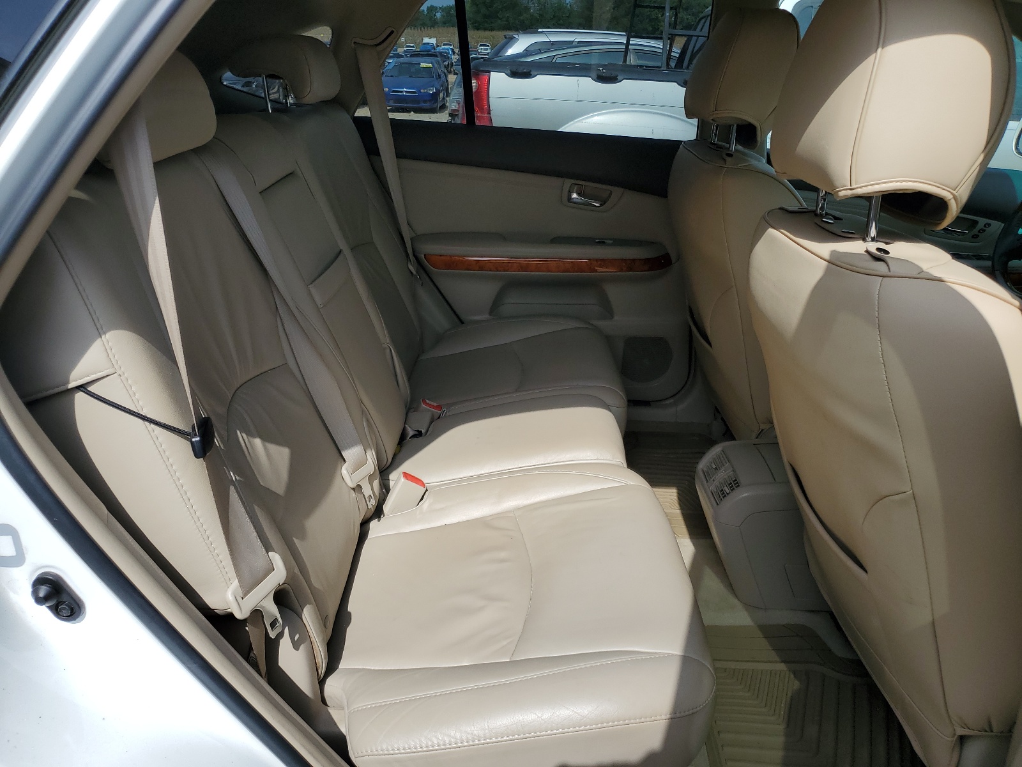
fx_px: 768
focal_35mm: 26
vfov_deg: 53.1
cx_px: 511
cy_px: 384
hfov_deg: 67.3
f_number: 1.5
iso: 50
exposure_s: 1/3333
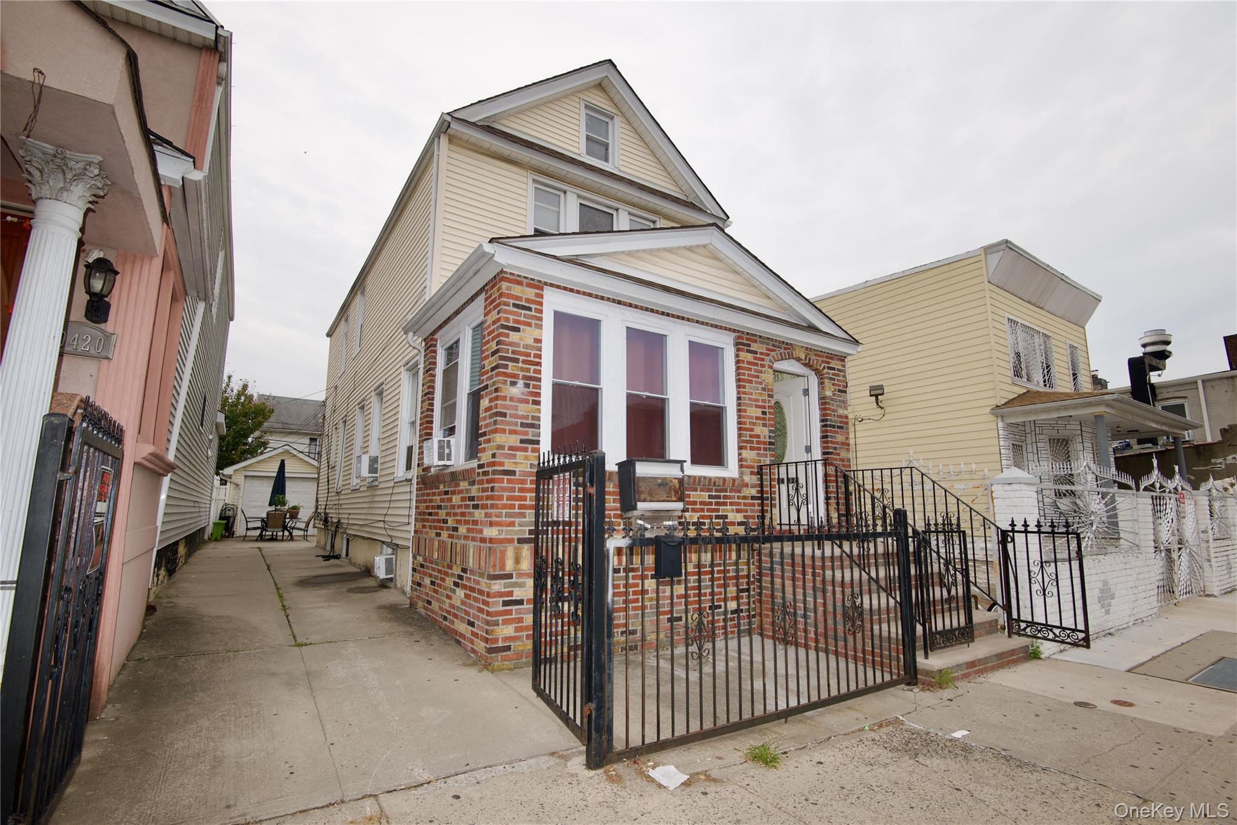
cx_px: 618
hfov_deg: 96.7
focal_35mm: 16
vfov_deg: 73.8
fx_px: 550
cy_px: 412
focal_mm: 16
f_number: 8
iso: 400
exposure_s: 1/200
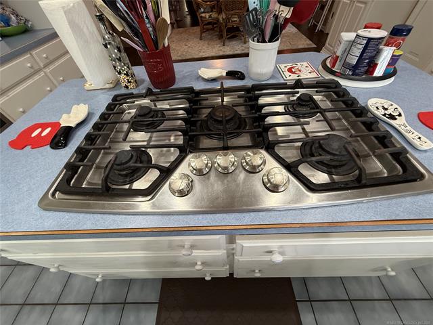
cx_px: 216
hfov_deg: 102.1
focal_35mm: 14
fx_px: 175
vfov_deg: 85.7
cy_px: 162
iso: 200
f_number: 2.2
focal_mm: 2.22
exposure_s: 1/60
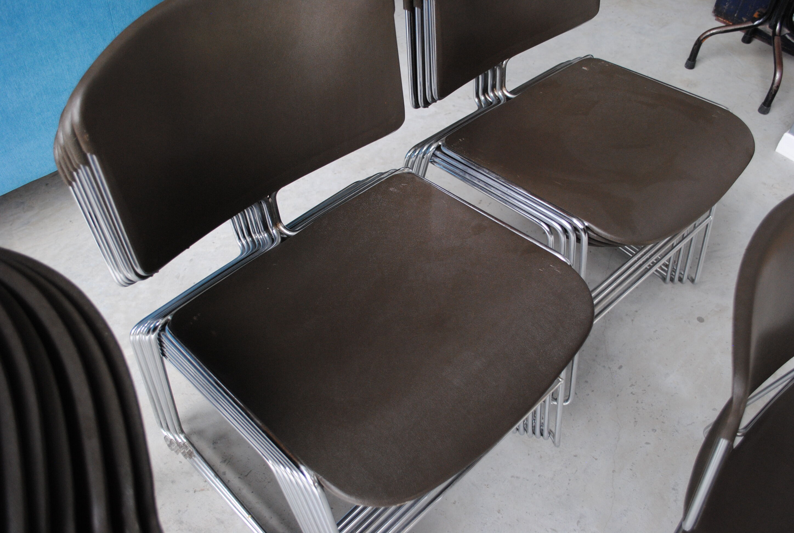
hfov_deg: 61.8
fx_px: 663
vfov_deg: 43.8
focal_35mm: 30
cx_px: 397
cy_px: 266
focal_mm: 20
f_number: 3.8
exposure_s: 1/30
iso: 450
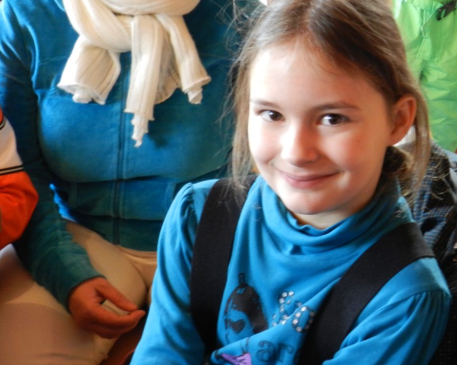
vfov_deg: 18.5
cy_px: 184
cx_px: 322
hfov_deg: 22.9
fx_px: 1123
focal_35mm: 83
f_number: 4.4
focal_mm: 9.4
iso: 400
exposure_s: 1/13
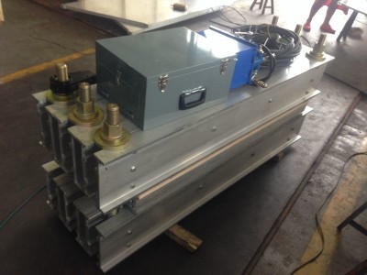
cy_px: 138
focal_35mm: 33
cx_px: 184
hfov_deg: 55.4
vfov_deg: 42.9
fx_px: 350
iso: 125
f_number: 2.4
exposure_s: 1/20
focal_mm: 4.12
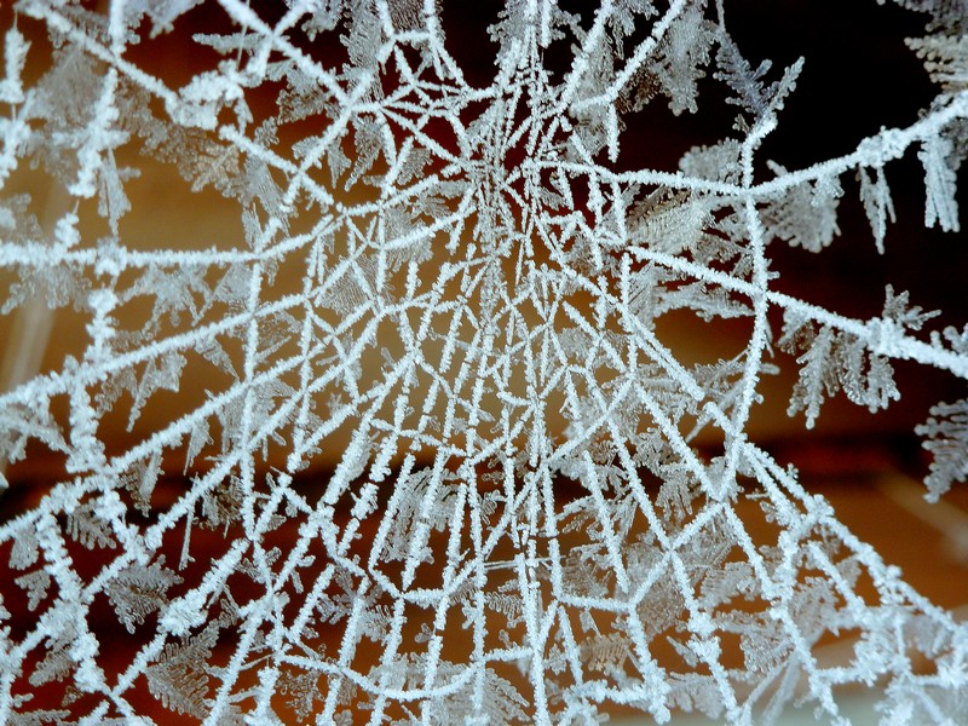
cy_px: 363
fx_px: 1370
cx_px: 484
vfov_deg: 29.7
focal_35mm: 49
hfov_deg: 38.9
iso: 100
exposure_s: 1/80
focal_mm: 8.7
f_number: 4.1
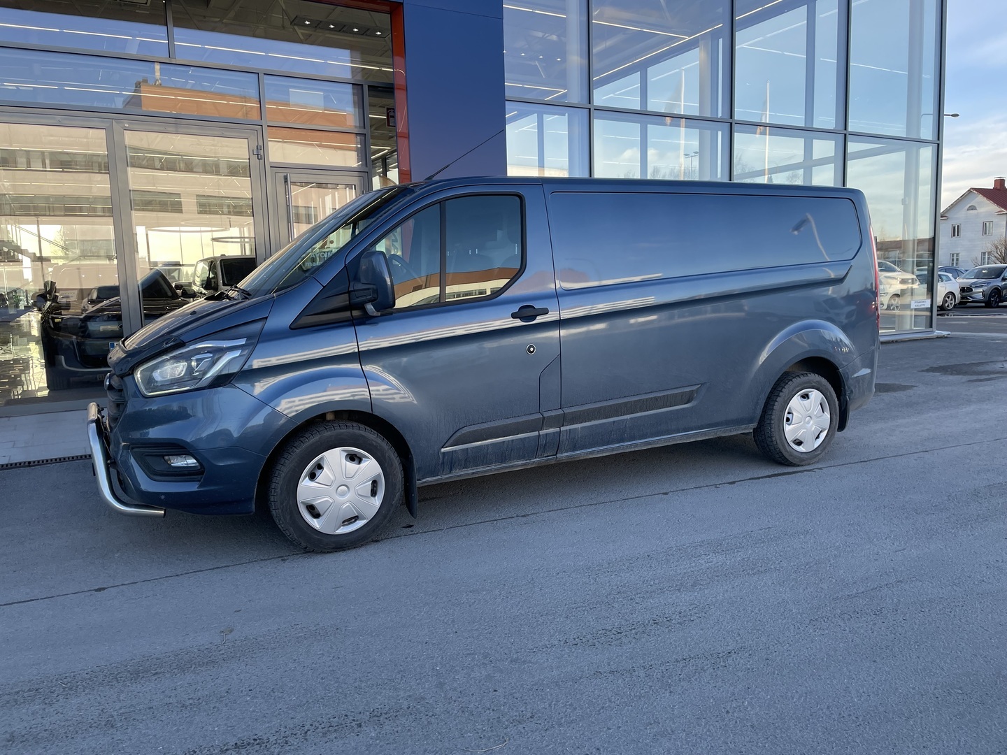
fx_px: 756
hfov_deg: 67.3
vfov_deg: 53.1
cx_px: 504
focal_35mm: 26
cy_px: 378
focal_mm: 4.2
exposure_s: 1/432
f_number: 1.6
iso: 32
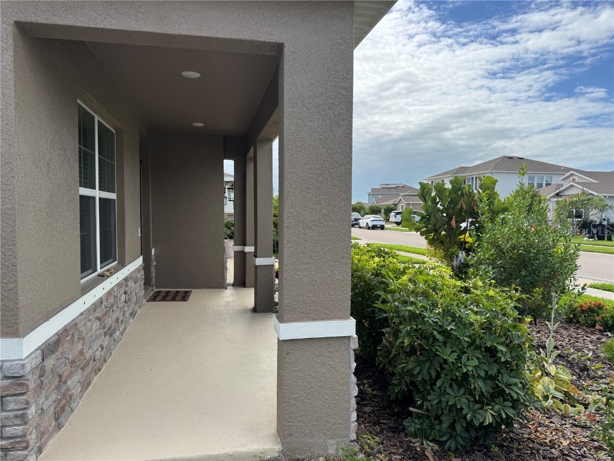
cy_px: 230
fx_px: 426
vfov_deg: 56.8
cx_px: 307
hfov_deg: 71.6
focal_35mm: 24
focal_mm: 6.76
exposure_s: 1/2331
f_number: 1.78
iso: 80
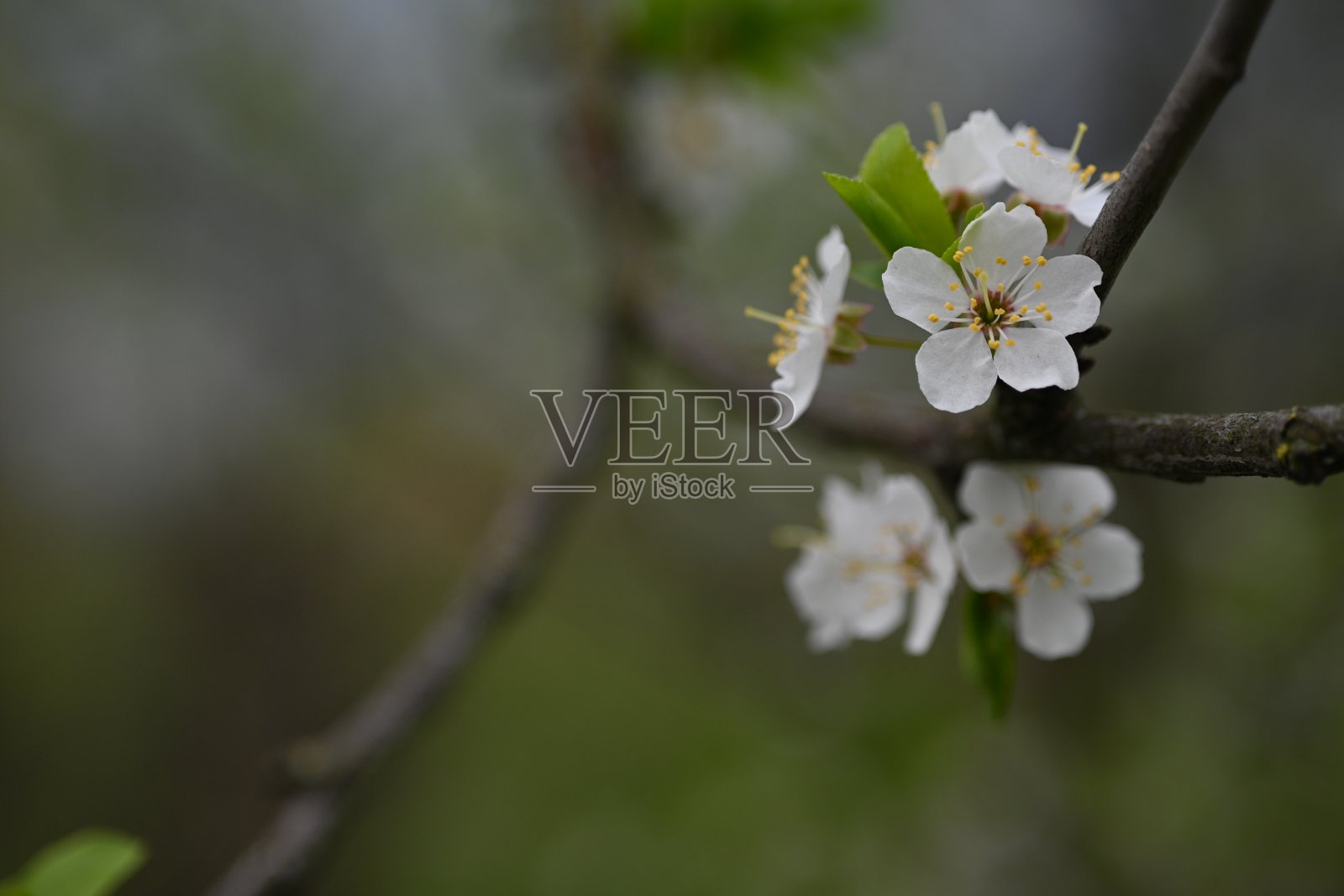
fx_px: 2800
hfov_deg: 27.0
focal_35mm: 75
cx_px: 672
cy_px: 448
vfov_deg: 18.2
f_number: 3.8
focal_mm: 50
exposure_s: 1/250
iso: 100
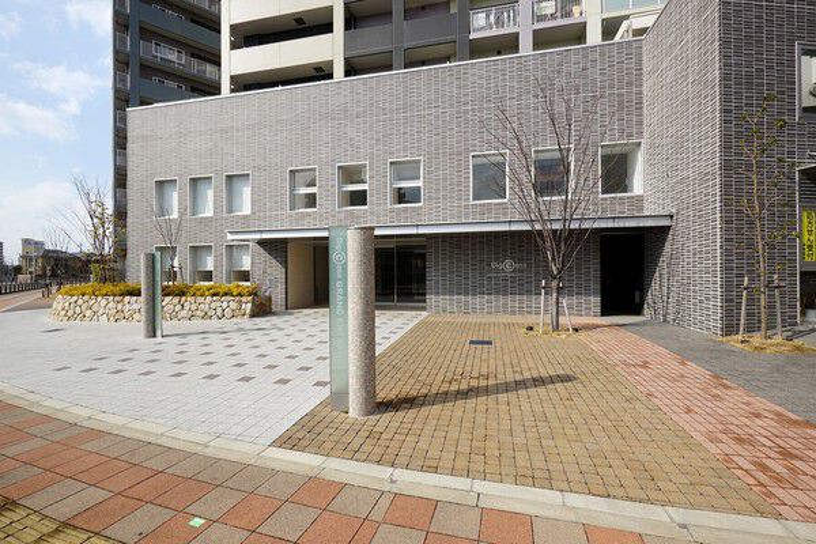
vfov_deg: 77.3
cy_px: 272
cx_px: 408
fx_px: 340
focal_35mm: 15
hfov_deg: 100.4
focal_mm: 10
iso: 100
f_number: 13
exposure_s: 1/125
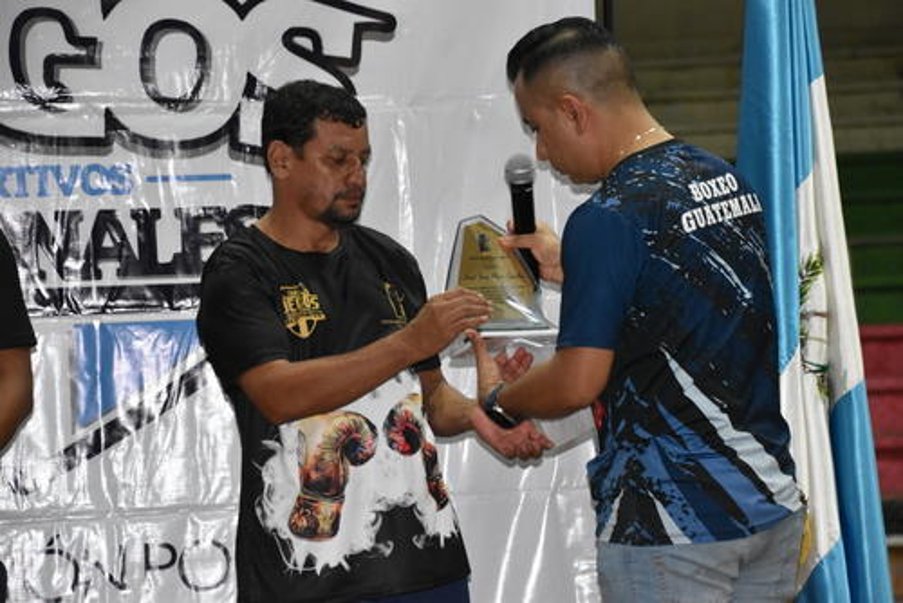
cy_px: 302
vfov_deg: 9.6
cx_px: 452
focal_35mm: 142
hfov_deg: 14.4
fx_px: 3576
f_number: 5.3
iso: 4000
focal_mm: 95
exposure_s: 1/160
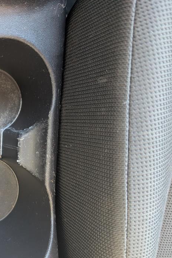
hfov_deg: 33.7
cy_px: 142
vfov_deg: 51.8
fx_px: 265
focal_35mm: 37
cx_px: 11
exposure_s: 1/286
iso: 1607
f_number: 1.68
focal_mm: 6.9
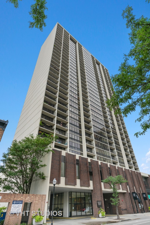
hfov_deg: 64.6
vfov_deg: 86.9
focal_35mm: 19
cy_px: 112
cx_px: 75
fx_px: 119
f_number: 7.1
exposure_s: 1/500
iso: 320
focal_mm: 19
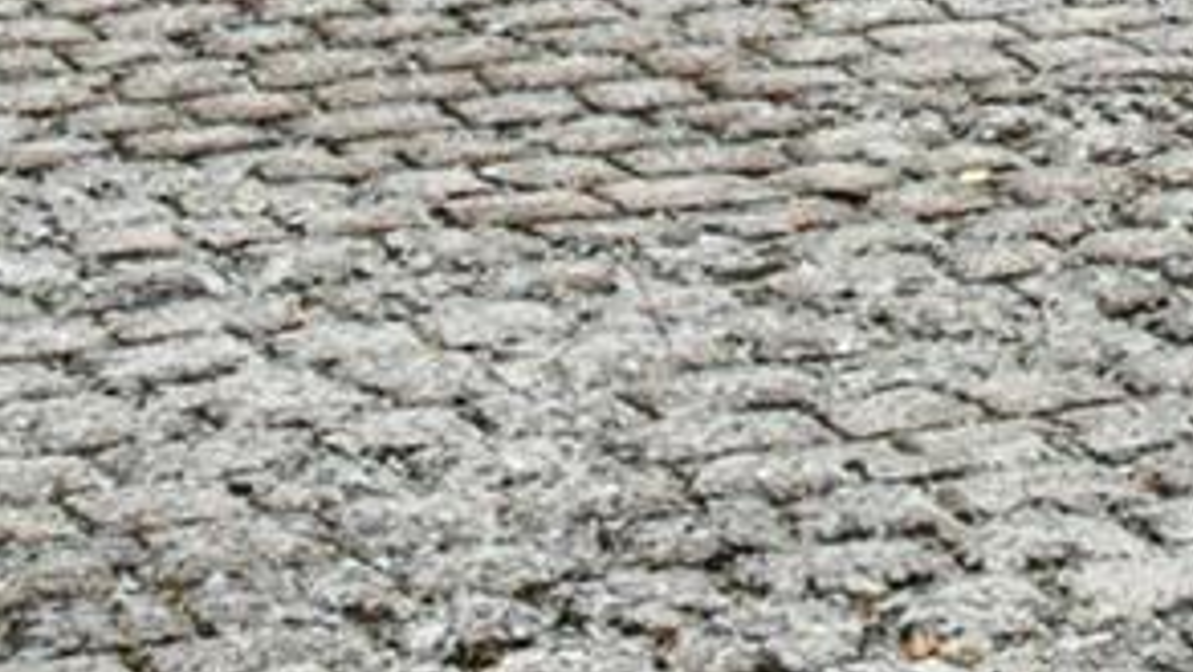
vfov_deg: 6.1
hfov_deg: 11.8
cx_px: 1616
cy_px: -1743
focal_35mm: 176
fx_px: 5569
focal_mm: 24
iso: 1600
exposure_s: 1/400
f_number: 10
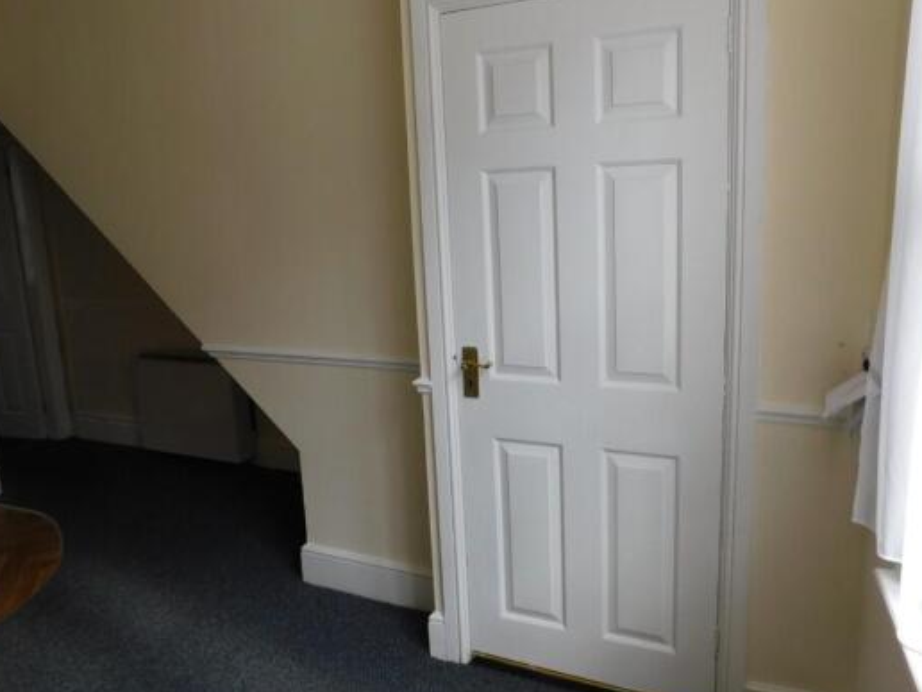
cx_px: 496
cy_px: 328
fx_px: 693
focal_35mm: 26
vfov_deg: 53.0
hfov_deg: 67.2
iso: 125
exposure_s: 1/80
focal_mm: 4
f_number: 3
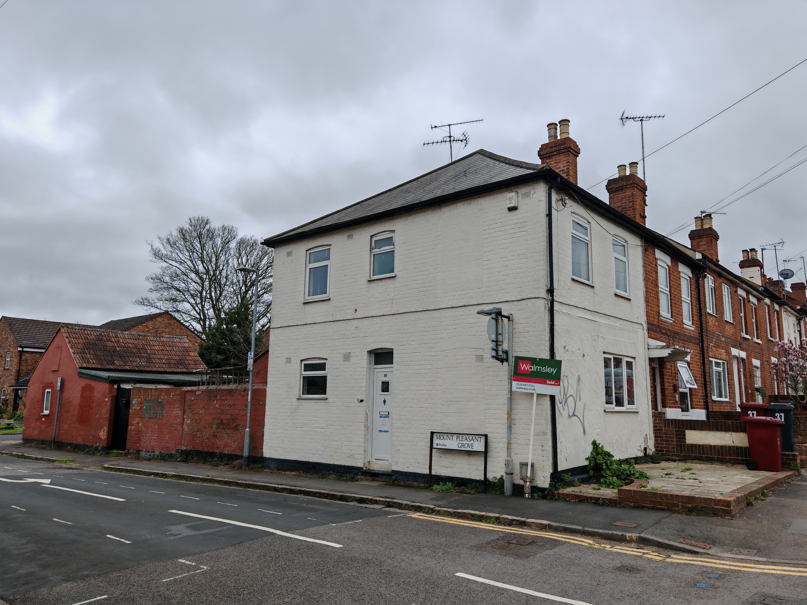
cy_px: 302
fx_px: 629
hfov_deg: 65.3
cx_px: 404
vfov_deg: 51.4
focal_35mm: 27
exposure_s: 1/580
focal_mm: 6.67
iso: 50
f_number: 1.9
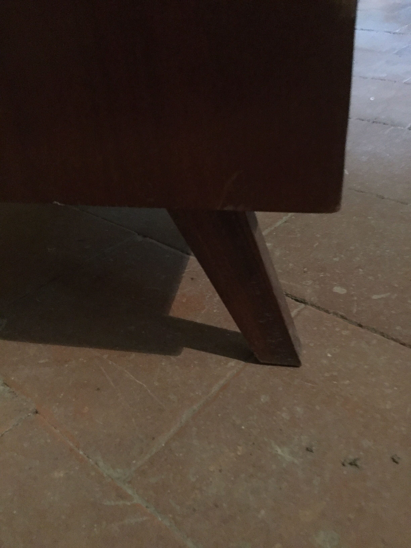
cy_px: 274
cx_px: 206
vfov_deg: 58.4
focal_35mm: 31
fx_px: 491
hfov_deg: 45.4
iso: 800
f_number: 2.4
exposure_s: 1/17
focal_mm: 3.3
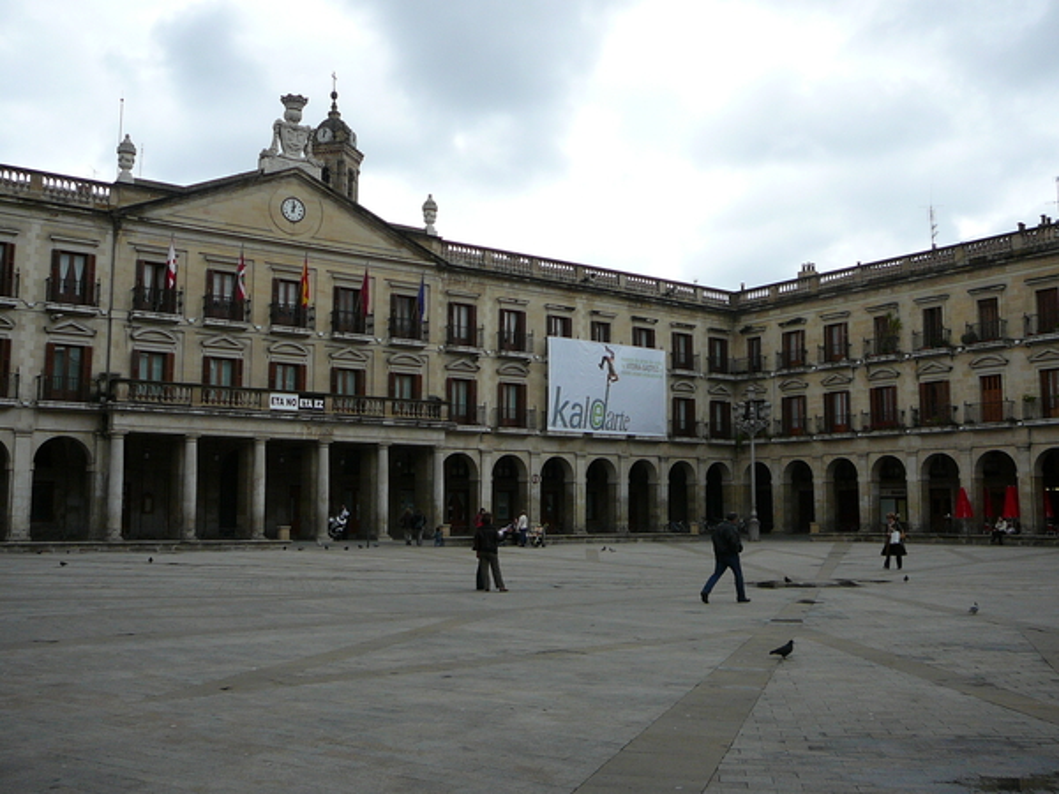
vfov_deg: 40.7
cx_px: 530
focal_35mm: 35
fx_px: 1071
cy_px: 397
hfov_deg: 52.6
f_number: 2.8
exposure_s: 1/800
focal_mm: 5.2
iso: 80
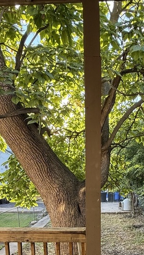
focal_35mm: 31
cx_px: 93
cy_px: 205
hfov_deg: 37.5
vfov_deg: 57.8
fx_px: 210
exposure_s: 1/99
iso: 125
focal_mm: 2.22
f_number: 2.2
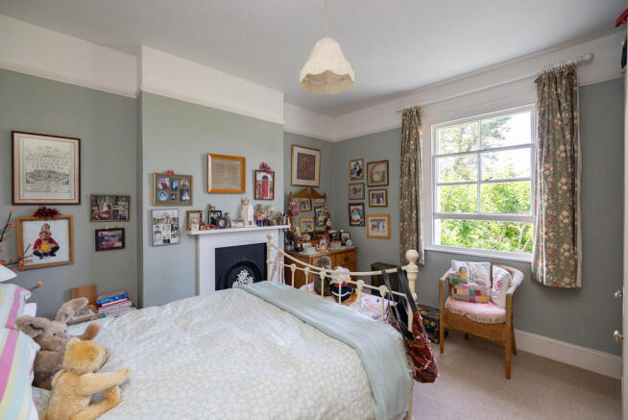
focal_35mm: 16
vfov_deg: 72.1
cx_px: 314
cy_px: 210
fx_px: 288
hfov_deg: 94.9
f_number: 7.1
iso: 640
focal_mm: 16.5
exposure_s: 1/60
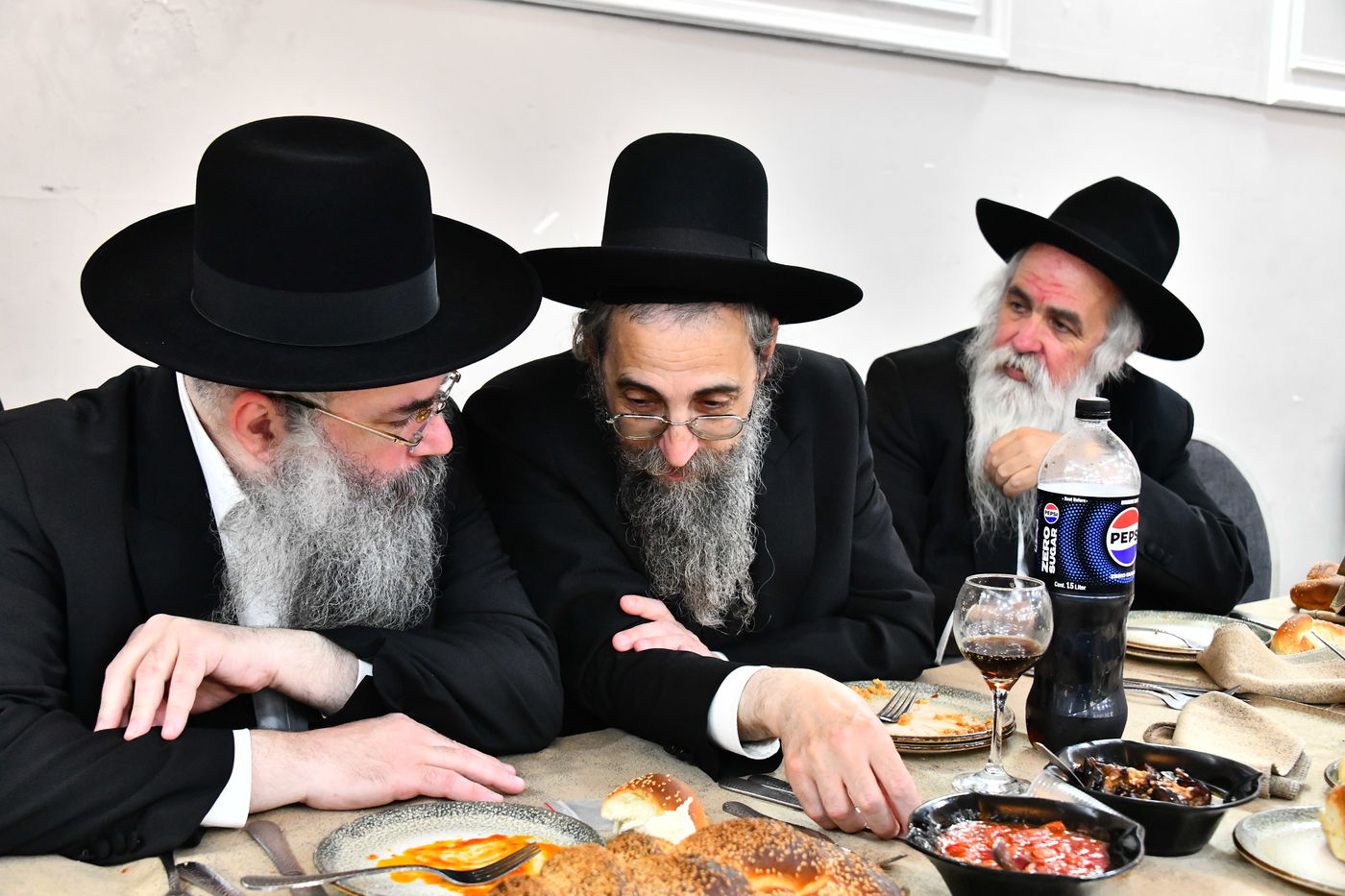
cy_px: 448
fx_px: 1681
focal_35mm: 45
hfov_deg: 43.6
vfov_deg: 29.9
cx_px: 672
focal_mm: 45
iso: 5000
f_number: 5.6
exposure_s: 1/125
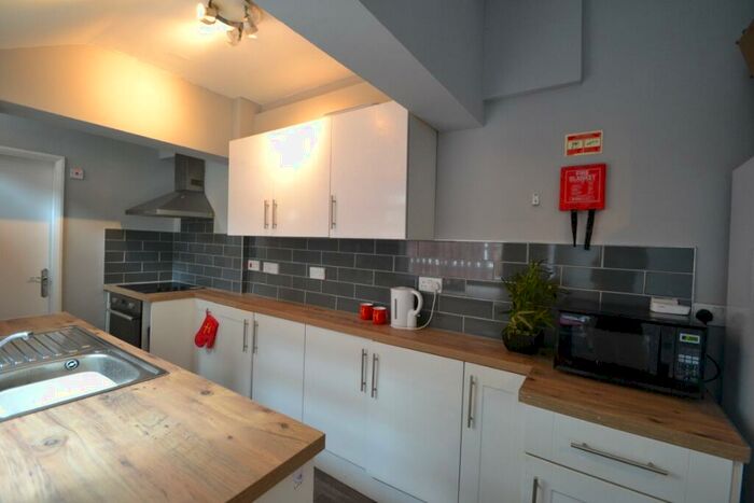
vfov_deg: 77.4
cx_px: 377
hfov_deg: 100.4
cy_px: 252
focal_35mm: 15
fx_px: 314
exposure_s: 1/60
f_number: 3.5
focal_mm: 10
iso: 900
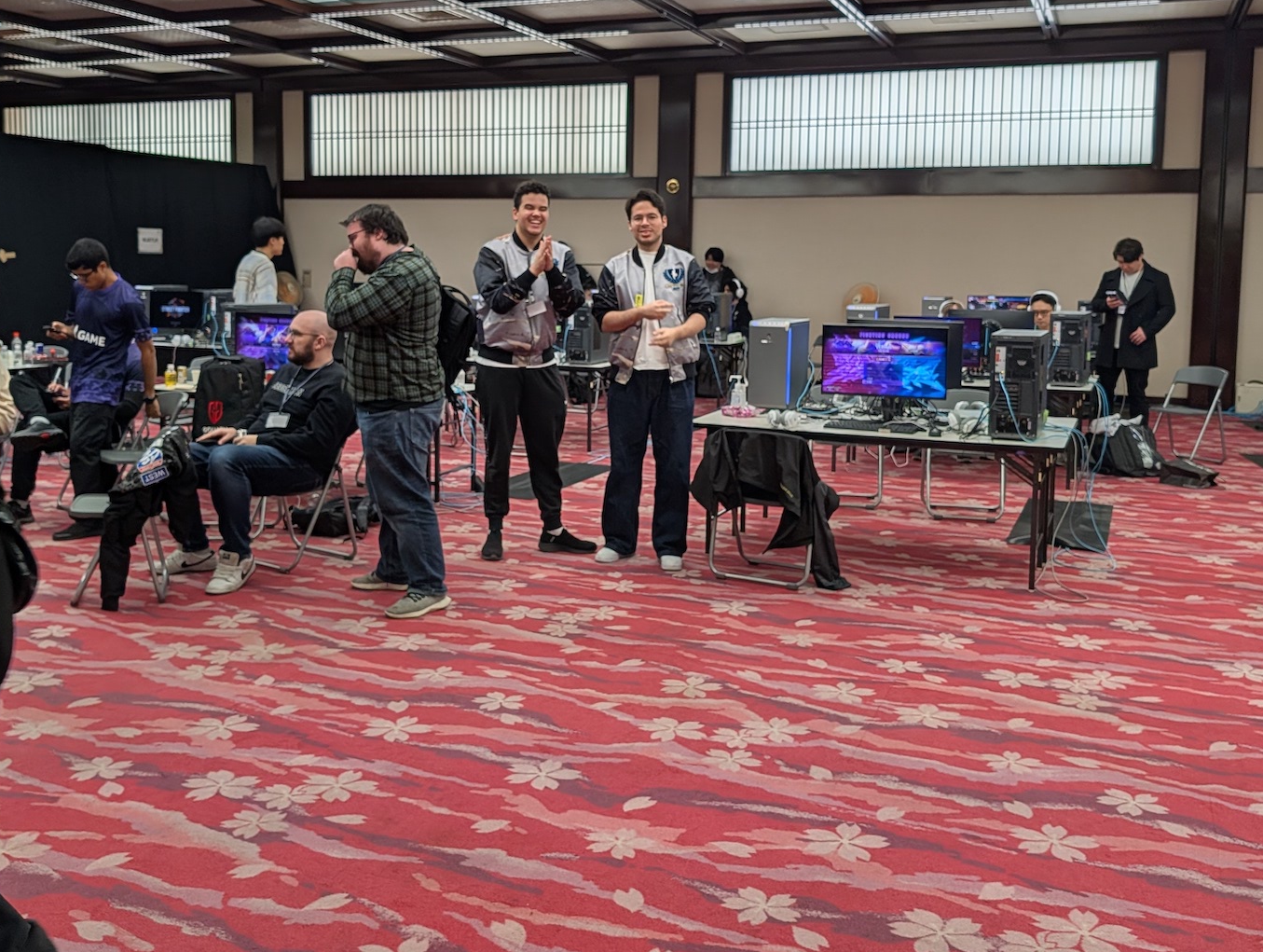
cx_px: 568
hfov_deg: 53.8
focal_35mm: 34
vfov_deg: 41.7
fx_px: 1243
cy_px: 374
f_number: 1.68
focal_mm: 6.9
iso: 19
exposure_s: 1/113
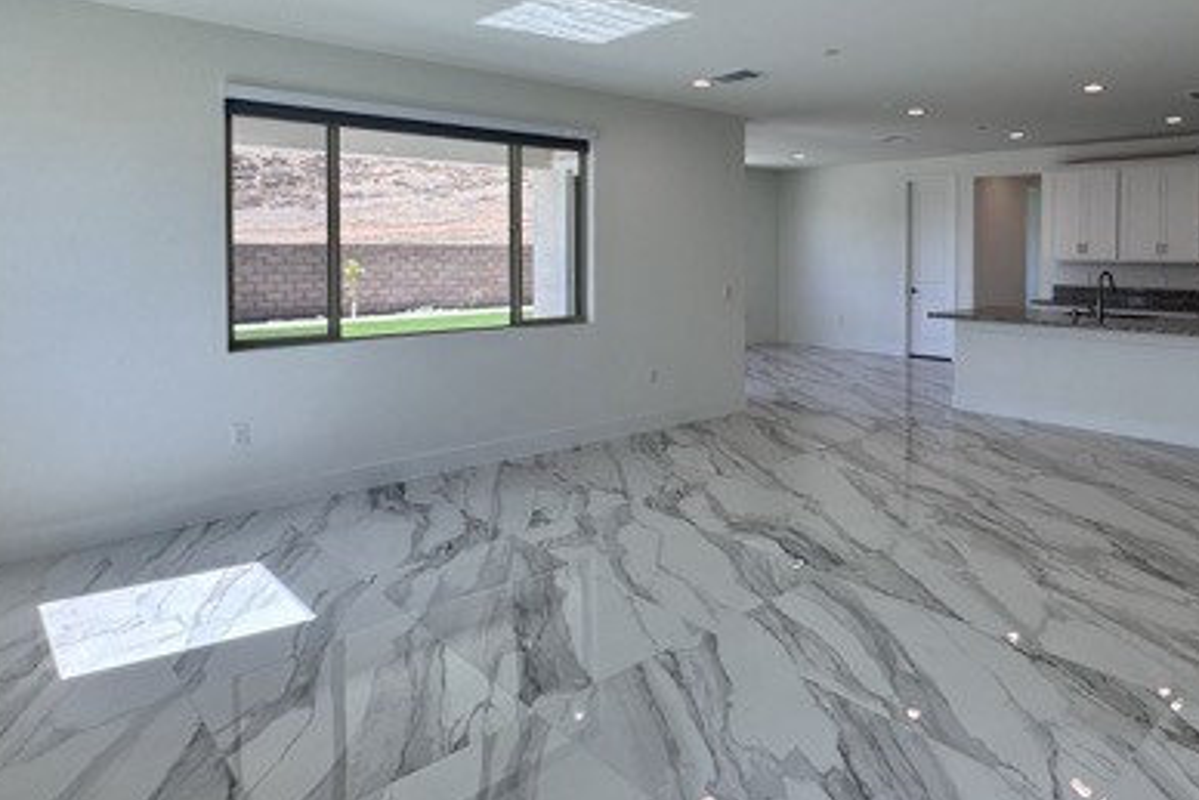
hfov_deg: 72.1
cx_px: 773
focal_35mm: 24
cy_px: 266
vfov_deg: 52.2
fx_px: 800
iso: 40
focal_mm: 2.22
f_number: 2.2
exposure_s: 1/254
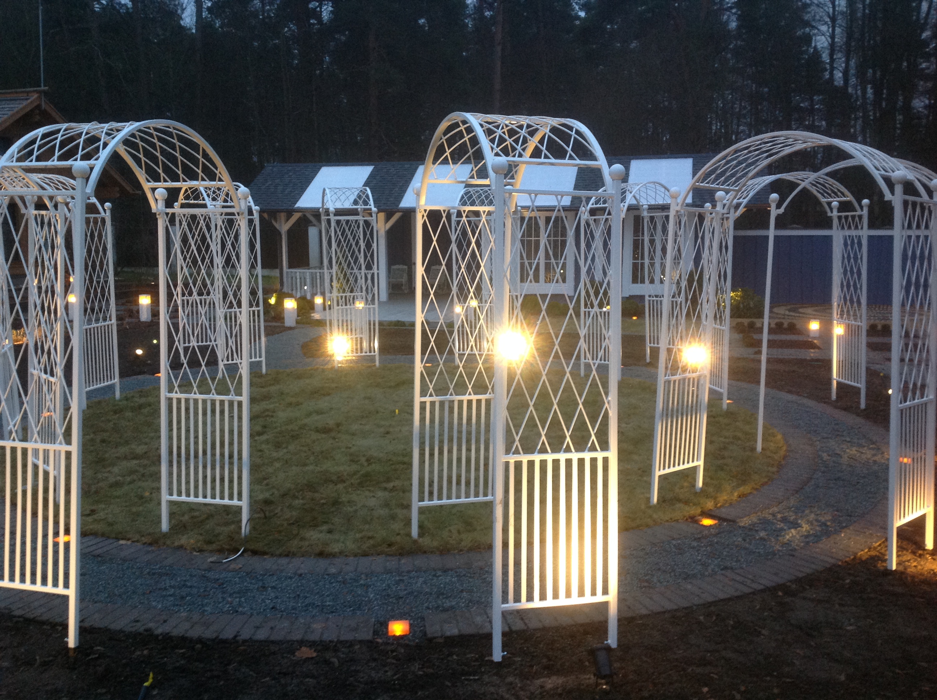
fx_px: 946
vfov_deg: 40.6
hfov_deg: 52.7
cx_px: 468
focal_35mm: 35
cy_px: 350
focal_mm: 4.28
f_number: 2.4
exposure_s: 1/15
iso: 125
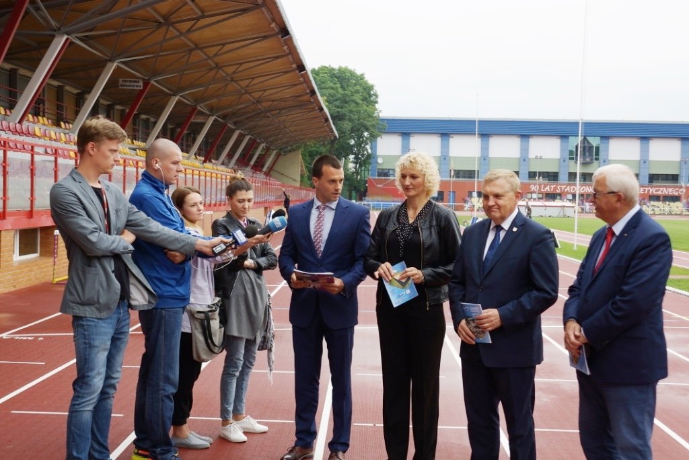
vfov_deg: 27.0
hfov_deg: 39.6
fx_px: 957
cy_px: 230
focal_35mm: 50
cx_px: 344
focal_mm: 24
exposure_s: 1/250
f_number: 4
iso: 100
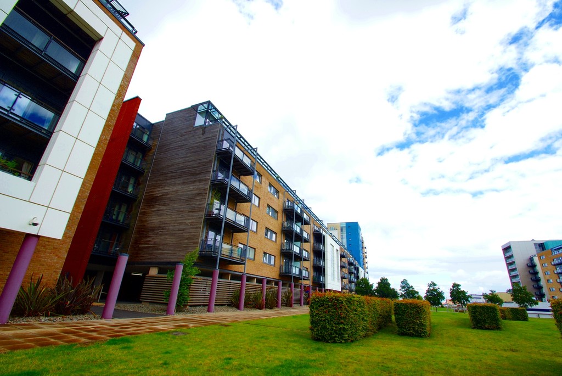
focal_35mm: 15
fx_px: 234
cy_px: 188
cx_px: 281
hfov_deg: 100.3
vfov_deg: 77.5
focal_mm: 10
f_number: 8
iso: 100
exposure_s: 1/80
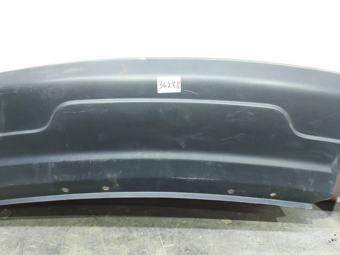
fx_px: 236
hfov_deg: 71.6
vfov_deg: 56.8
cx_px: 170
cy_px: 128
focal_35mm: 24
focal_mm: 5.23
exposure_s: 1/25
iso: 250
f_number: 1.8
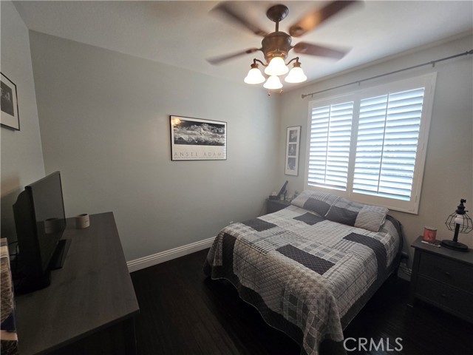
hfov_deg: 106.2
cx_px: 236
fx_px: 178
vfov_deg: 89.9
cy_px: 178
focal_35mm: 13
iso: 100
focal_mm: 2.2
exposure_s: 1/60
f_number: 2.2
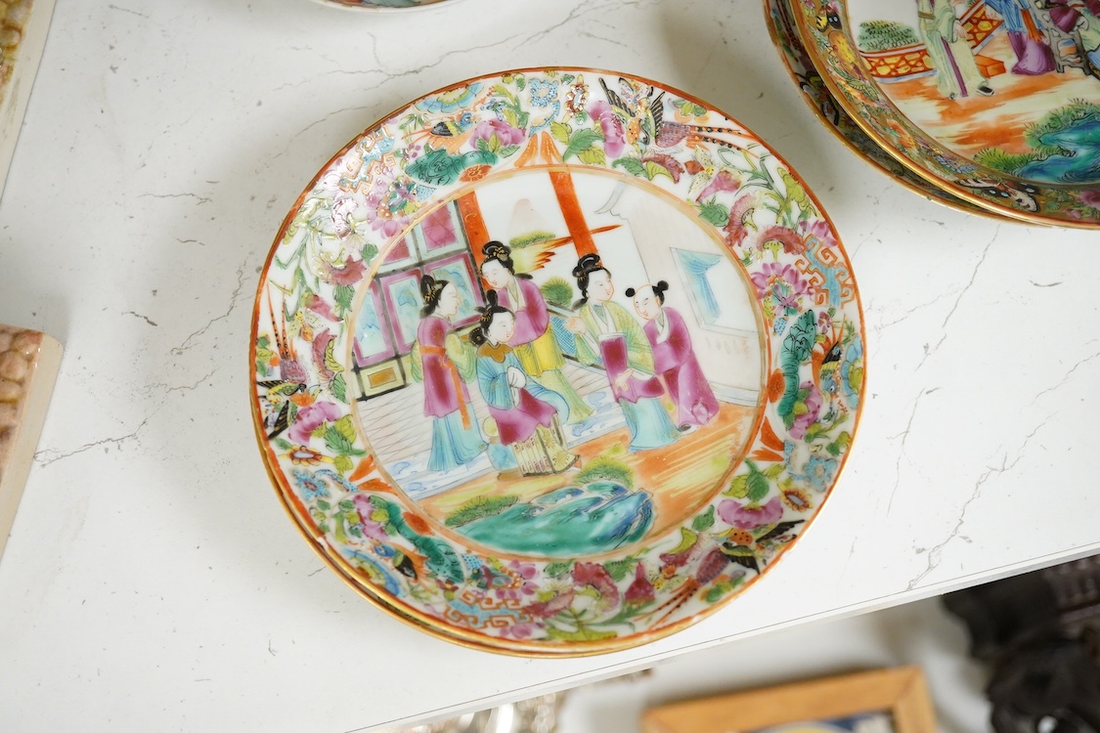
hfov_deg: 43.6
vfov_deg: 29.9
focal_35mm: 45
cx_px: 550
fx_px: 1375
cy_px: 366
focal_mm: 30
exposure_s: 1/160
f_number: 6.3
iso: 2500
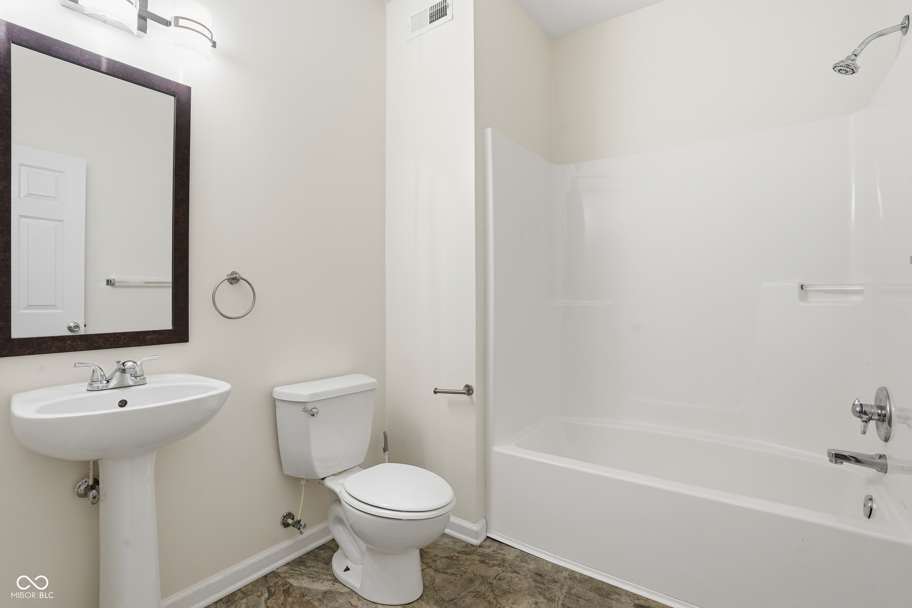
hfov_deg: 96.7
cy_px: 304
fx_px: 405
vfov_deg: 73.8
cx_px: 456
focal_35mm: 16
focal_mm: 16
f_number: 9
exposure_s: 1/13
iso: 250
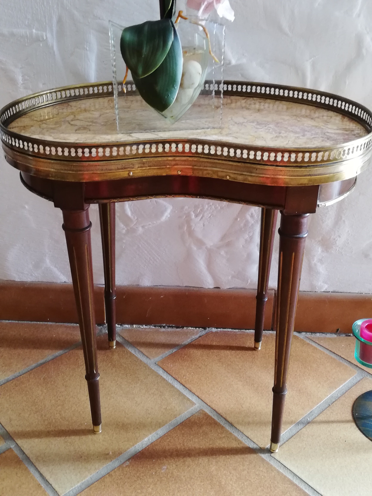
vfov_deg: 49.0
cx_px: 186
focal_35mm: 38
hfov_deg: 37.7
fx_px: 544
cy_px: 248
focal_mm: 3.81
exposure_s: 1/30
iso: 320
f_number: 2.2
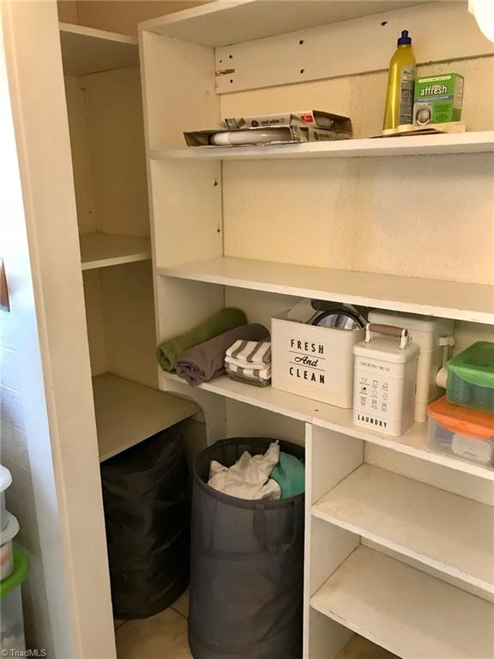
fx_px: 533
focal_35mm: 28
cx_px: 247
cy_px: 330
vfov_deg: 63.4
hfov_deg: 49.7
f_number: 1.8
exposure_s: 1/15
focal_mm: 3.99
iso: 80
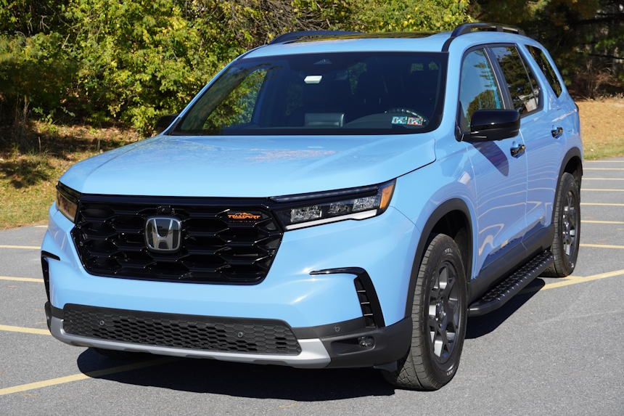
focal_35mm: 62
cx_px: 312
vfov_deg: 22.1
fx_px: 1066
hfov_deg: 32.6
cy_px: 208
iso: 100
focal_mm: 41
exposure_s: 1/320
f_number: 6.3
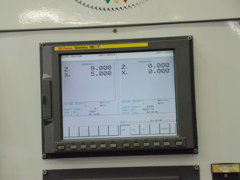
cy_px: 90
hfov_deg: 19.8
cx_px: 111
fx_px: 686
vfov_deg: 14.9
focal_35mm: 99
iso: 6400
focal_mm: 60
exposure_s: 1/400
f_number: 5
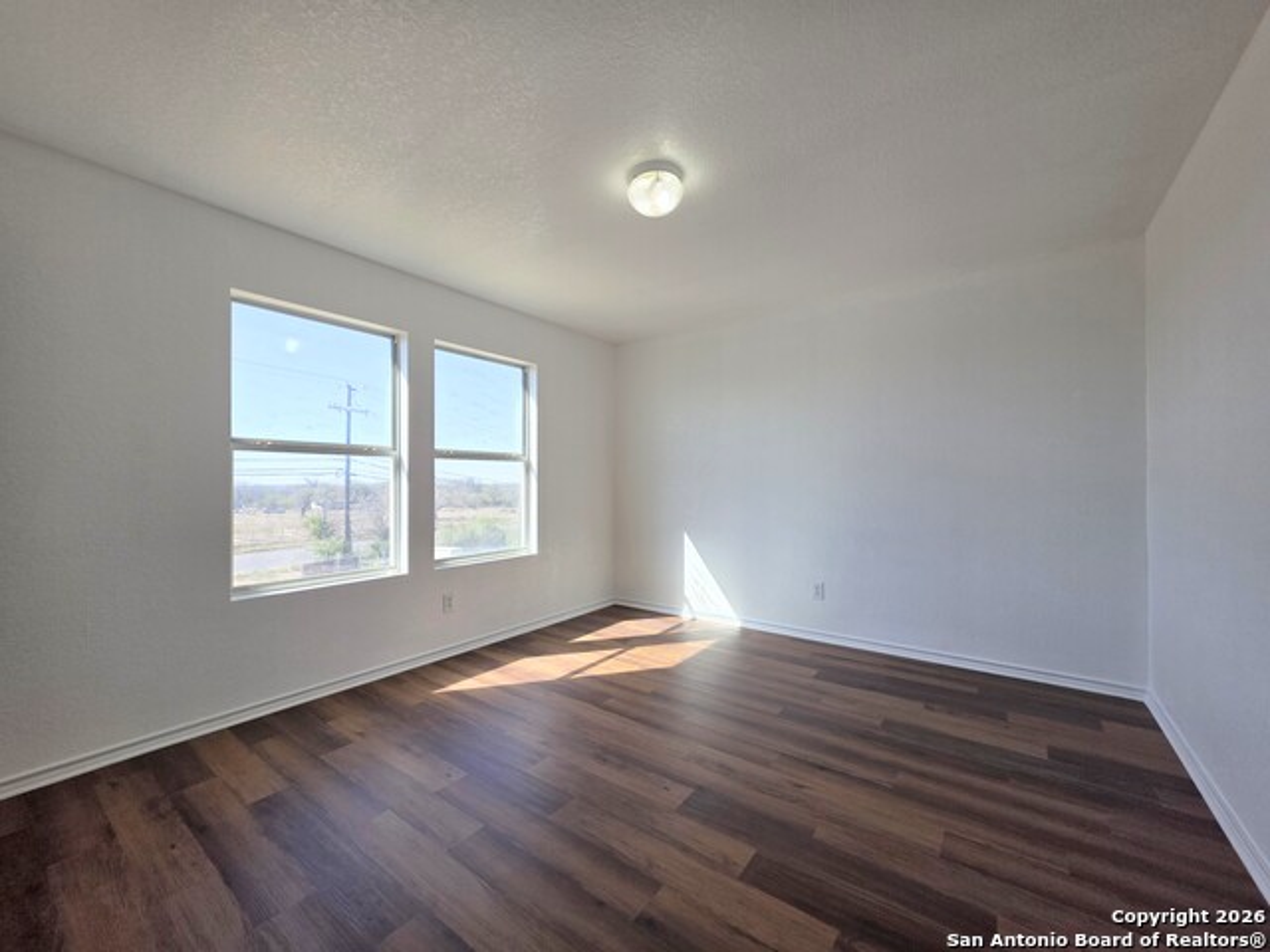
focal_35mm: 13
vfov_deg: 89.9
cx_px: 635
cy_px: 476
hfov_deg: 106.2
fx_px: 477
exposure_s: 1/554
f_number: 1.9
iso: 40
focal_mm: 2.2
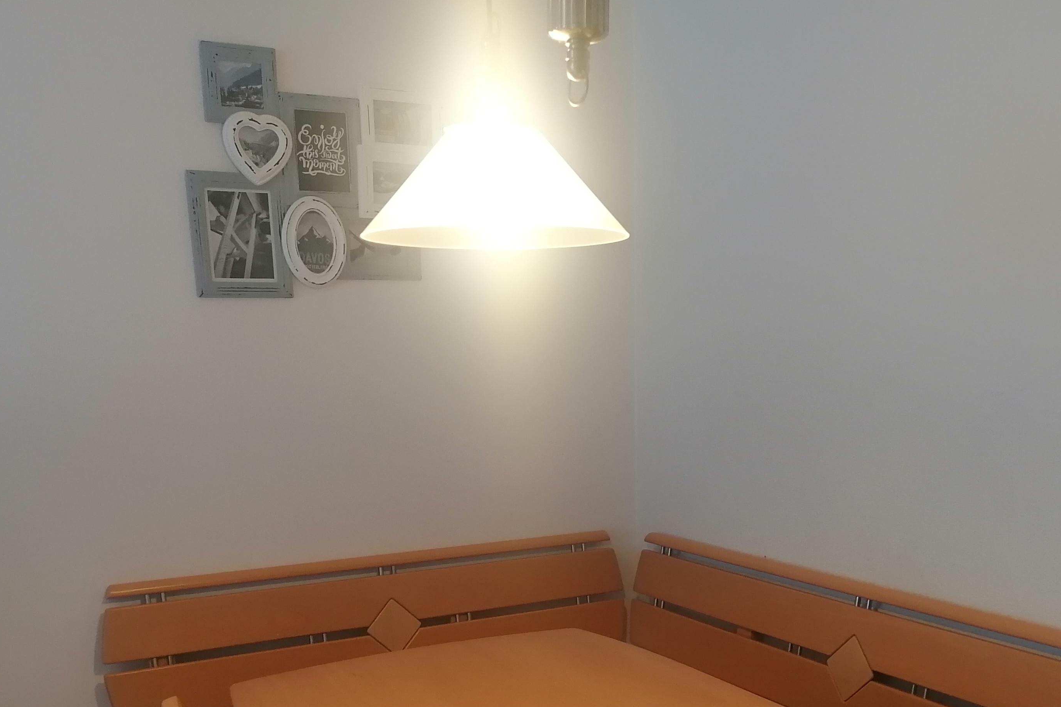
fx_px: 1208
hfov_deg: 47.3
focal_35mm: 41
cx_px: 591
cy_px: 572
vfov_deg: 31.7
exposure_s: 1/50
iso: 125
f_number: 1.8
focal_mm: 4.75
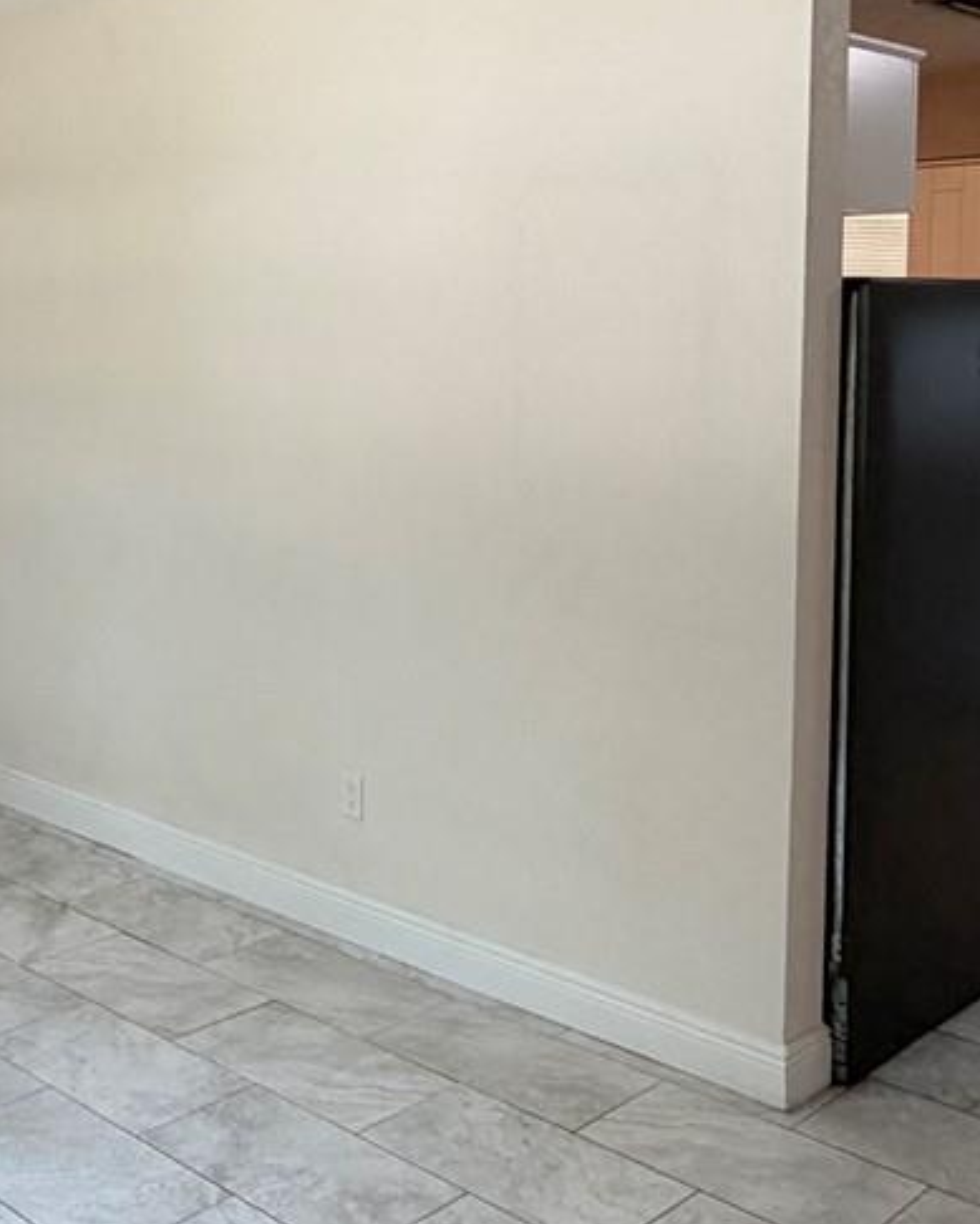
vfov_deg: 41.0
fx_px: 1631
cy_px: 519
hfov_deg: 33.4
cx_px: 459
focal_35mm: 45
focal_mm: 2.22
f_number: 2.2
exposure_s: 1/120
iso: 250
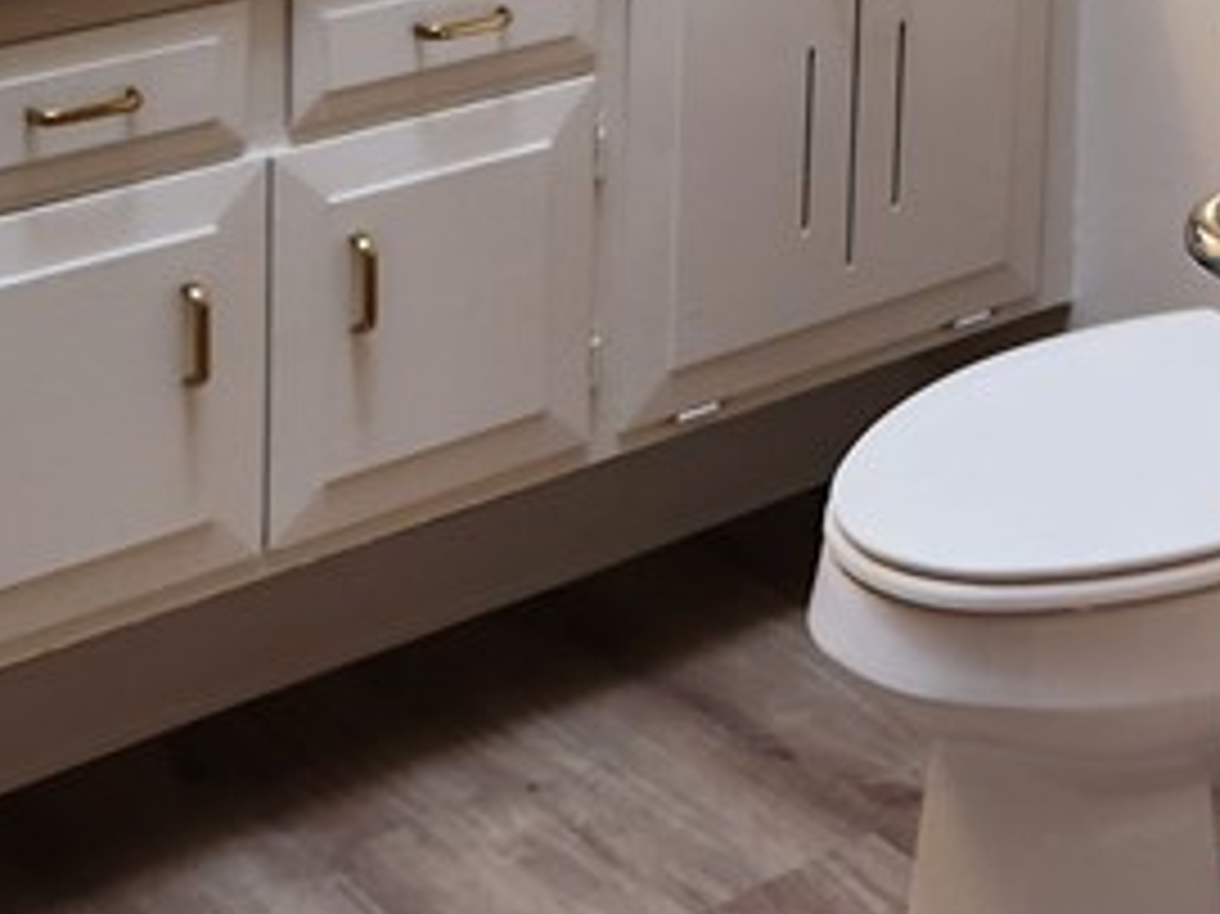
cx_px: 1279
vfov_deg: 15.4
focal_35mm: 87
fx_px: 3065
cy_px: -536
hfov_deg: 21.5
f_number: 1.8
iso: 100
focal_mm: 5.4
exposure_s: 1/180
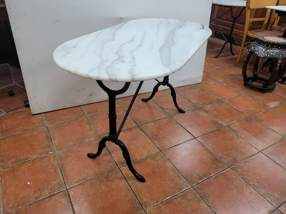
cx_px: 143
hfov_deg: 67.3
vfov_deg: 53.1
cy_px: 107
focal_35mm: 26
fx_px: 215
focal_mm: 5.4
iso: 200
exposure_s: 1/50
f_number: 1.8
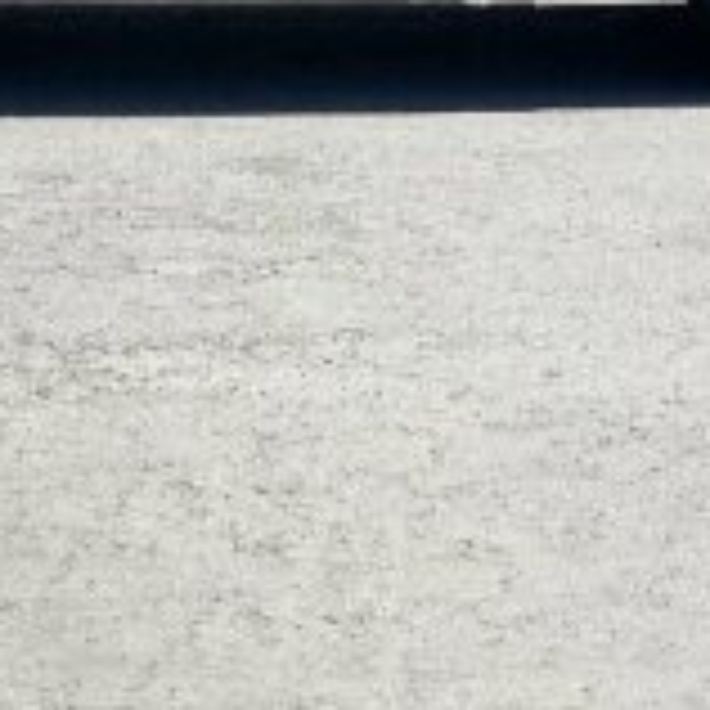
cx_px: 121
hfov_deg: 9.4
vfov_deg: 9.2
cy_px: -220
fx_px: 4316
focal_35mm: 186
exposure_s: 1/716
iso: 16
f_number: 2.4
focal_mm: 6
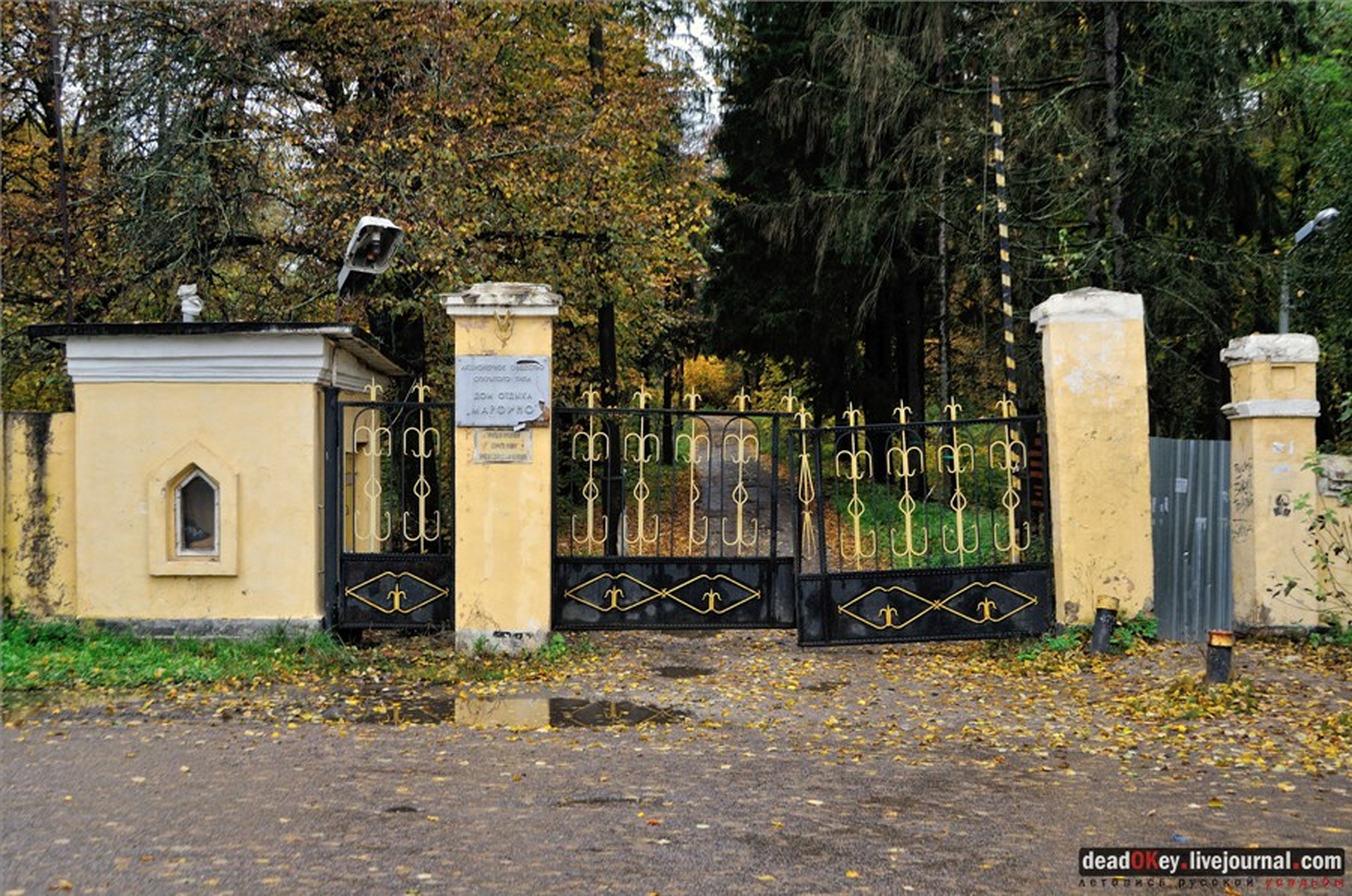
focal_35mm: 44
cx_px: 676
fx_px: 1631
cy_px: 448
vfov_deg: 30.7
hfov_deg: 45.0
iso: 400
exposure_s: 1/100
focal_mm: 29
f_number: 5.6
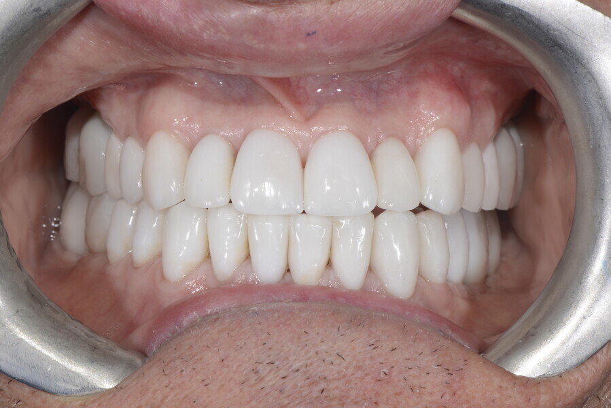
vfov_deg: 13.1
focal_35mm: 105
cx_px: 306
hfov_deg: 19.5
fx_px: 1783
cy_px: 204
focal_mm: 105
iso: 200
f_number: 40
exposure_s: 1/60
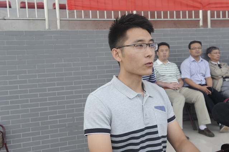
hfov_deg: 43.6
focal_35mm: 45
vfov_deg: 29.8
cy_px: 76
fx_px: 286
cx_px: 114
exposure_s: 1/80
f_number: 8
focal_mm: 45
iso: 250
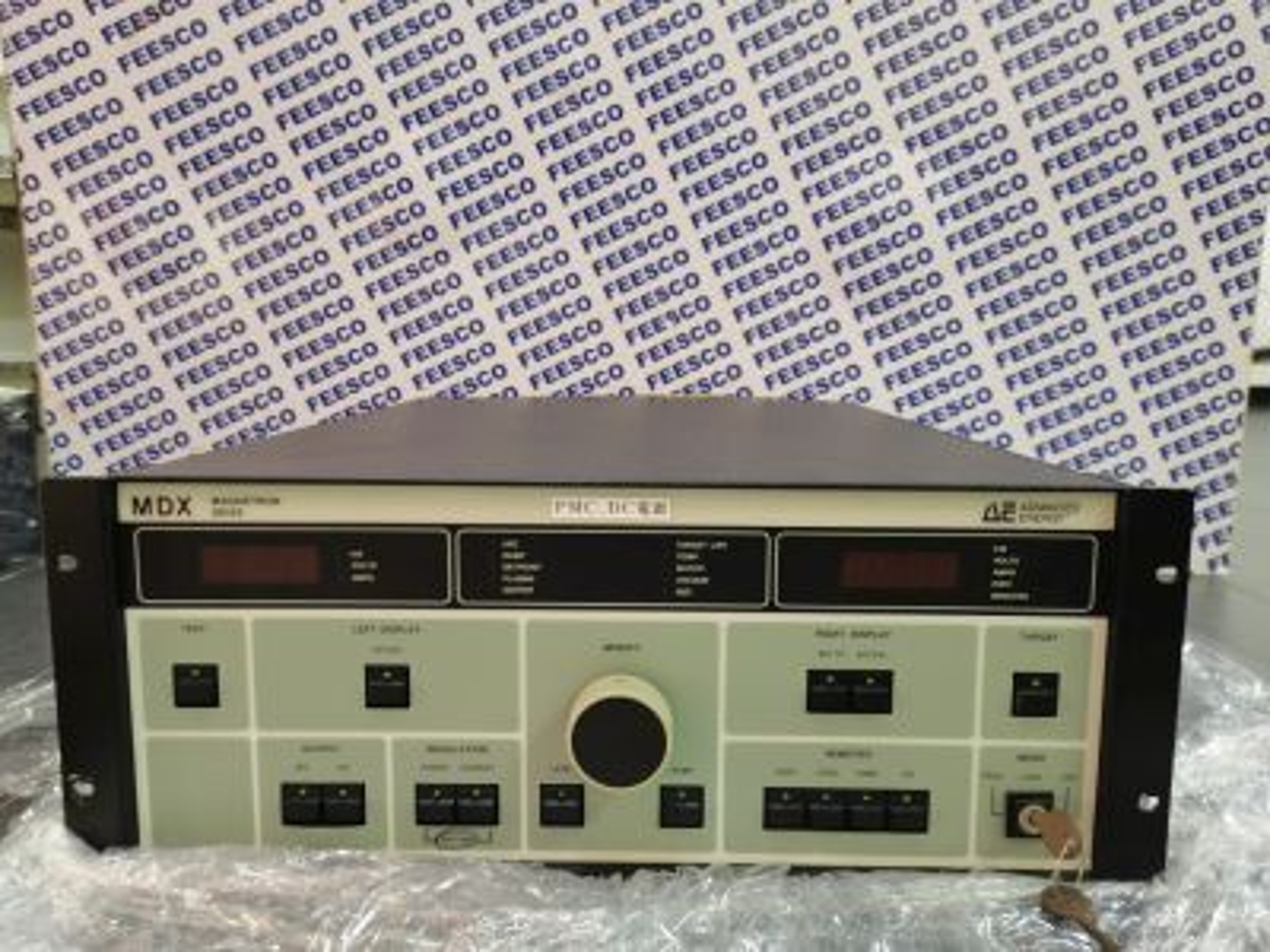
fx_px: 954
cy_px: 476
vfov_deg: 53.1
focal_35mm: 26
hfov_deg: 67.3
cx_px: 635
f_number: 1.8
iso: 800
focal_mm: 5.58
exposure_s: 1/25
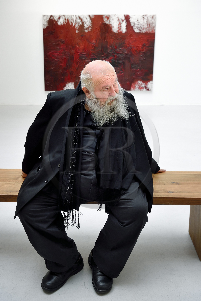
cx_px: 100
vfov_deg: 58.7
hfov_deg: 41.1
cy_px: 150
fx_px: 268
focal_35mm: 32
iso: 1600
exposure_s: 1/200
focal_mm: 32
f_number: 5
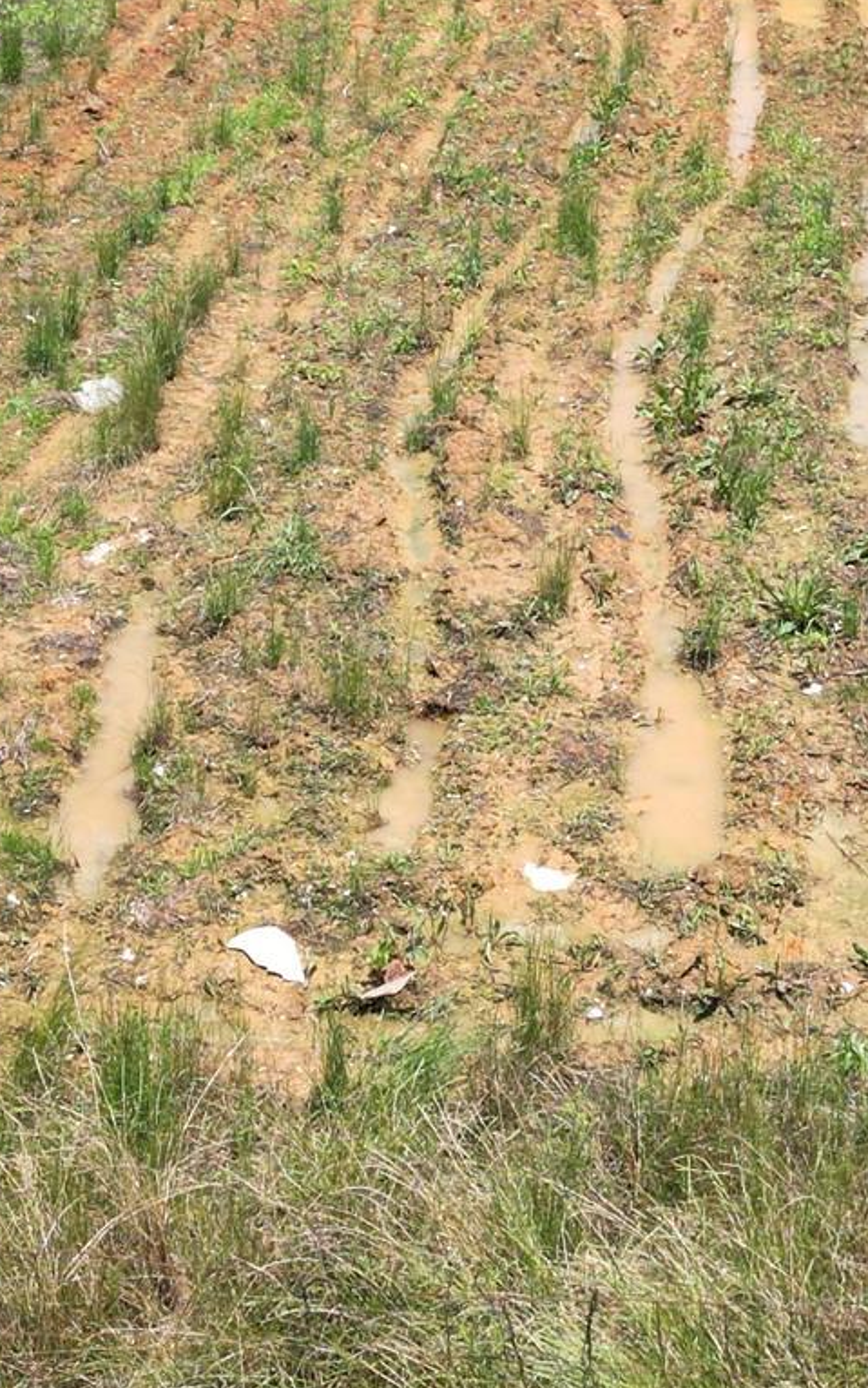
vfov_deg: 29.6
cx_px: 611
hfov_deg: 19.1
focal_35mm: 68
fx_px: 2573
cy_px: 301
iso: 110
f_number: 1.7
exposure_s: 1/2000
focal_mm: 6.72
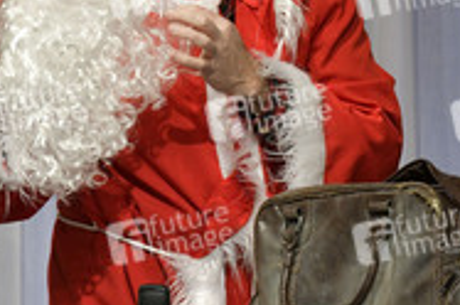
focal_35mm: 422
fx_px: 5383
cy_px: 52
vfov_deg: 3.2
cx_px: 203
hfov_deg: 4.9
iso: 2500
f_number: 6.3
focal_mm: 175
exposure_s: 1/250
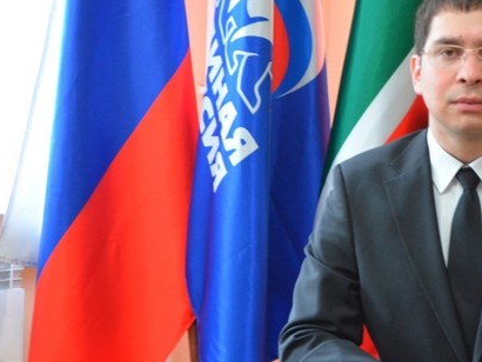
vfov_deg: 15.3
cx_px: 339
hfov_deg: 20.1
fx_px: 1351
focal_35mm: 97
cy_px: 196
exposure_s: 1/80
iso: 1600
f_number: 5.6
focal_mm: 46
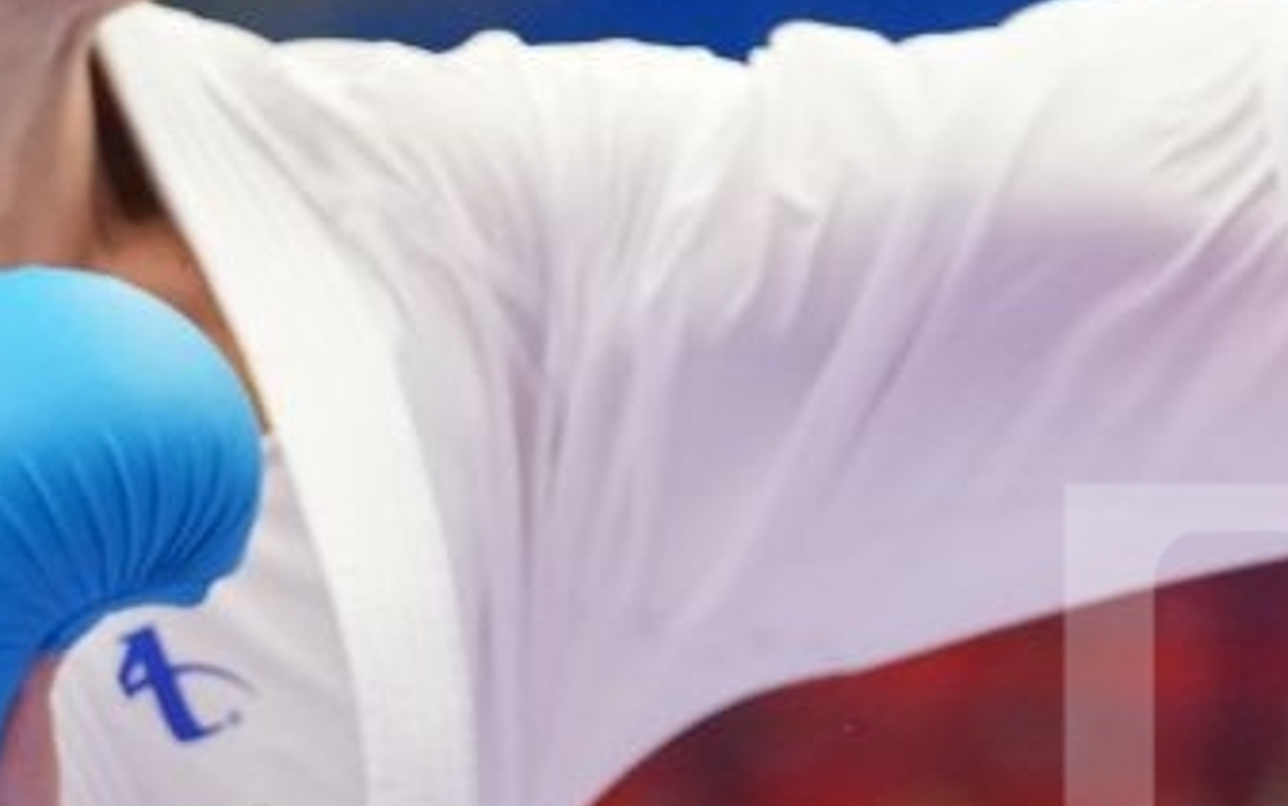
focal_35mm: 762
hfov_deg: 2.8
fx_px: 26761
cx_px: 126
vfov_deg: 1.7
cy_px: 833
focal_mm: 140
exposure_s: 1/1000
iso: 2000
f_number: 2.8
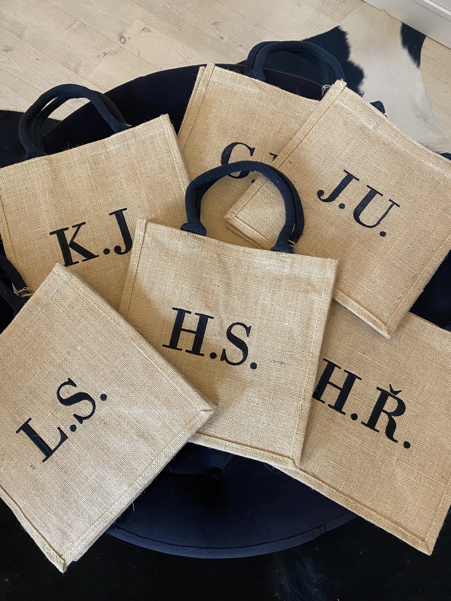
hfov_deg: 53.1
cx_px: 226
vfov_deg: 67.3
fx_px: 452
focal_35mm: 26
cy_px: 300
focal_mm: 4.25
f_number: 1.8
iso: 250
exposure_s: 1/60
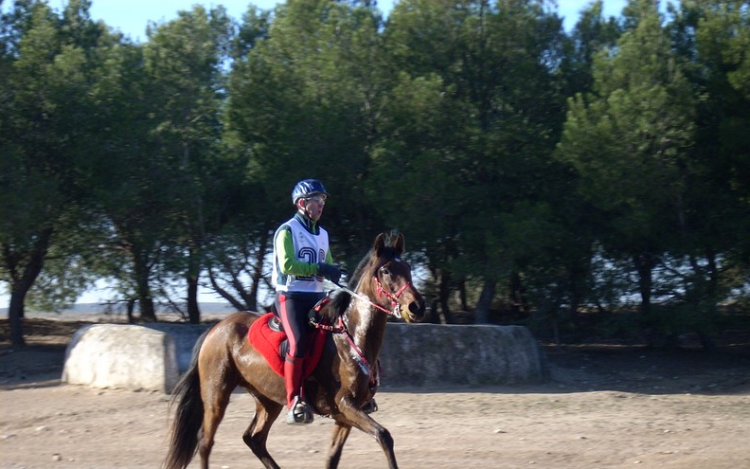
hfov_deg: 17.2
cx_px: 375
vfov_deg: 10.8
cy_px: 283
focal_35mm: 121
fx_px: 2473
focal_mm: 18.6
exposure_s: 1/142
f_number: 5.2
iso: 64
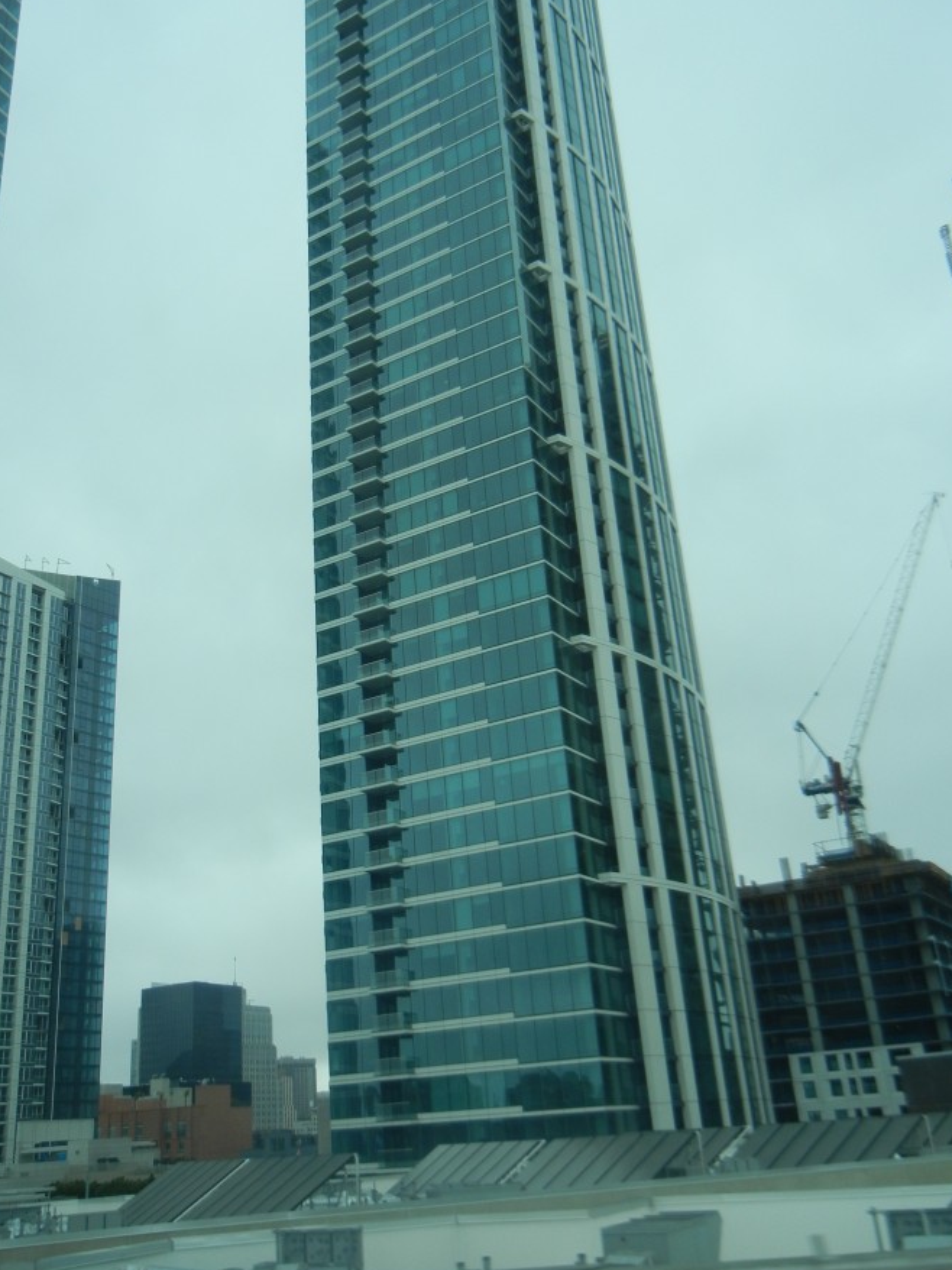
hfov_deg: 40.6
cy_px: 574
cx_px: 412
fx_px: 1284
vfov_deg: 52.6
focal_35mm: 35
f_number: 7
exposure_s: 1/292
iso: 160
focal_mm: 5.4
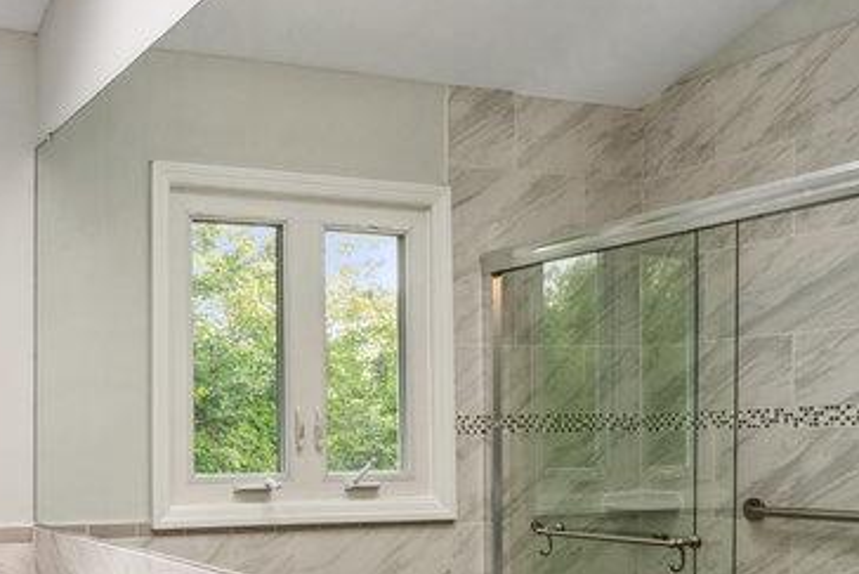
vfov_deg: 29.5
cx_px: 123
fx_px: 1050
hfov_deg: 41.7
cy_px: 495
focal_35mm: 44
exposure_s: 1/80
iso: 160
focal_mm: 16
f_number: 7.1
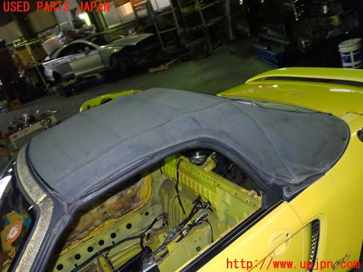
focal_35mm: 30
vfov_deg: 46.8
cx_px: 182
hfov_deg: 60.0
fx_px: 315
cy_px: 136
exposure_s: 1/30
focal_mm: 5.4
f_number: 6.3
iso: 800
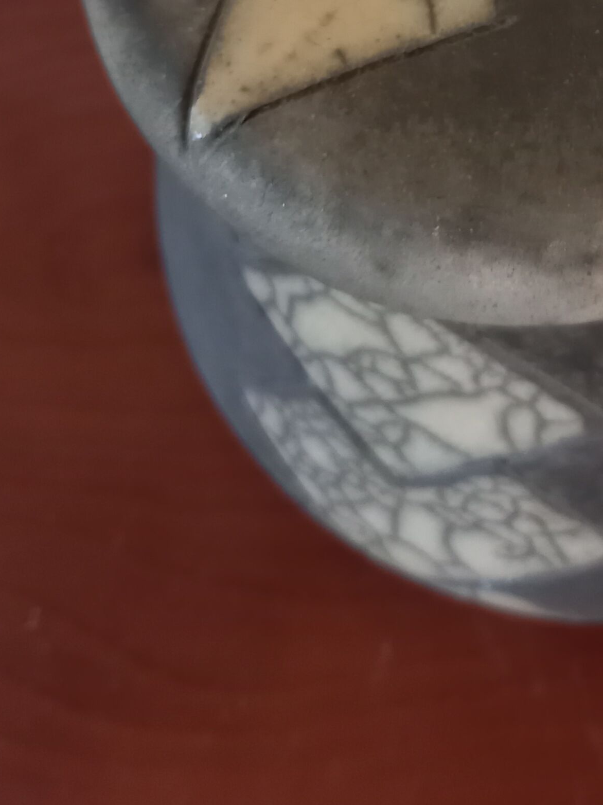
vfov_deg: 27.5
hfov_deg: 22.3
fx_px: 1487
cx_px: 568
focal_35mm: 64
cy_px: -99
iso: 400
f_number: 1.8
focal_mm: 4.65
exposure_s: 1/50
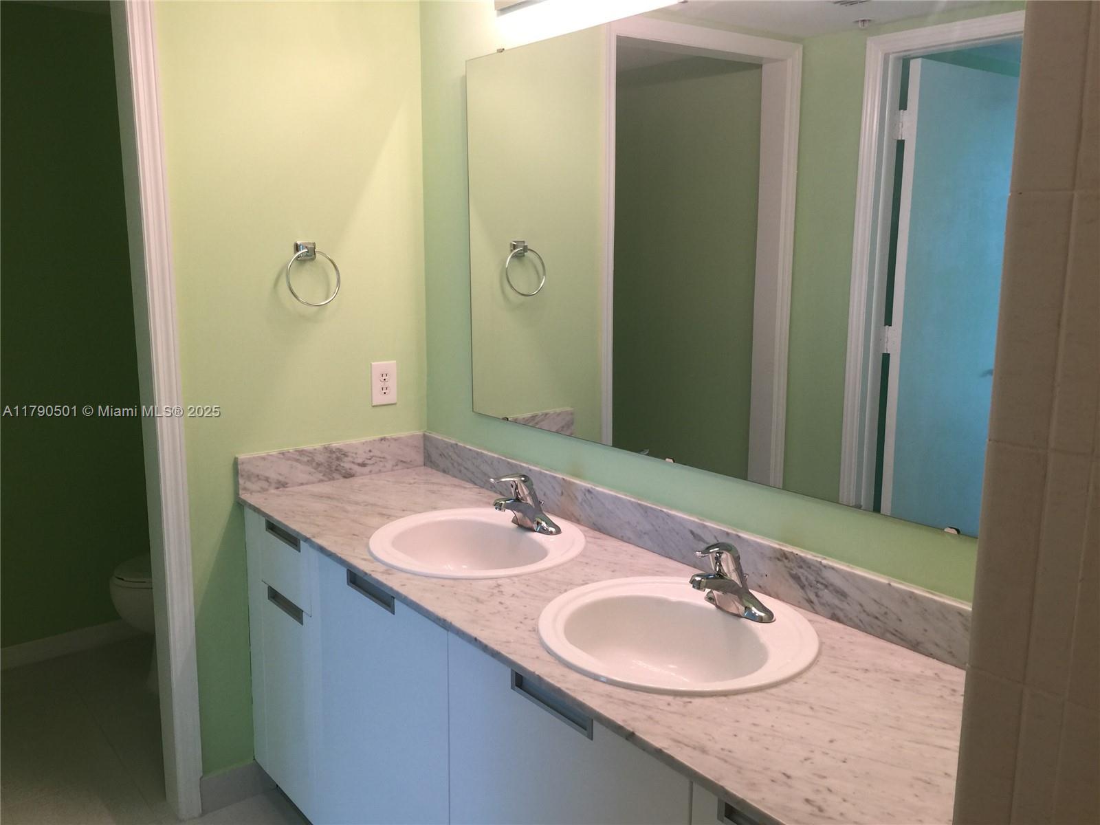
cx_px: 550
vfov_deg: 48.2
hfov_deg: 61.7
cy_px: 412
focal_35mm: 29
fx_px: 922
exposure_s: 1/60
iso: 40
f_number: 2.2
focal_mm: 4.15
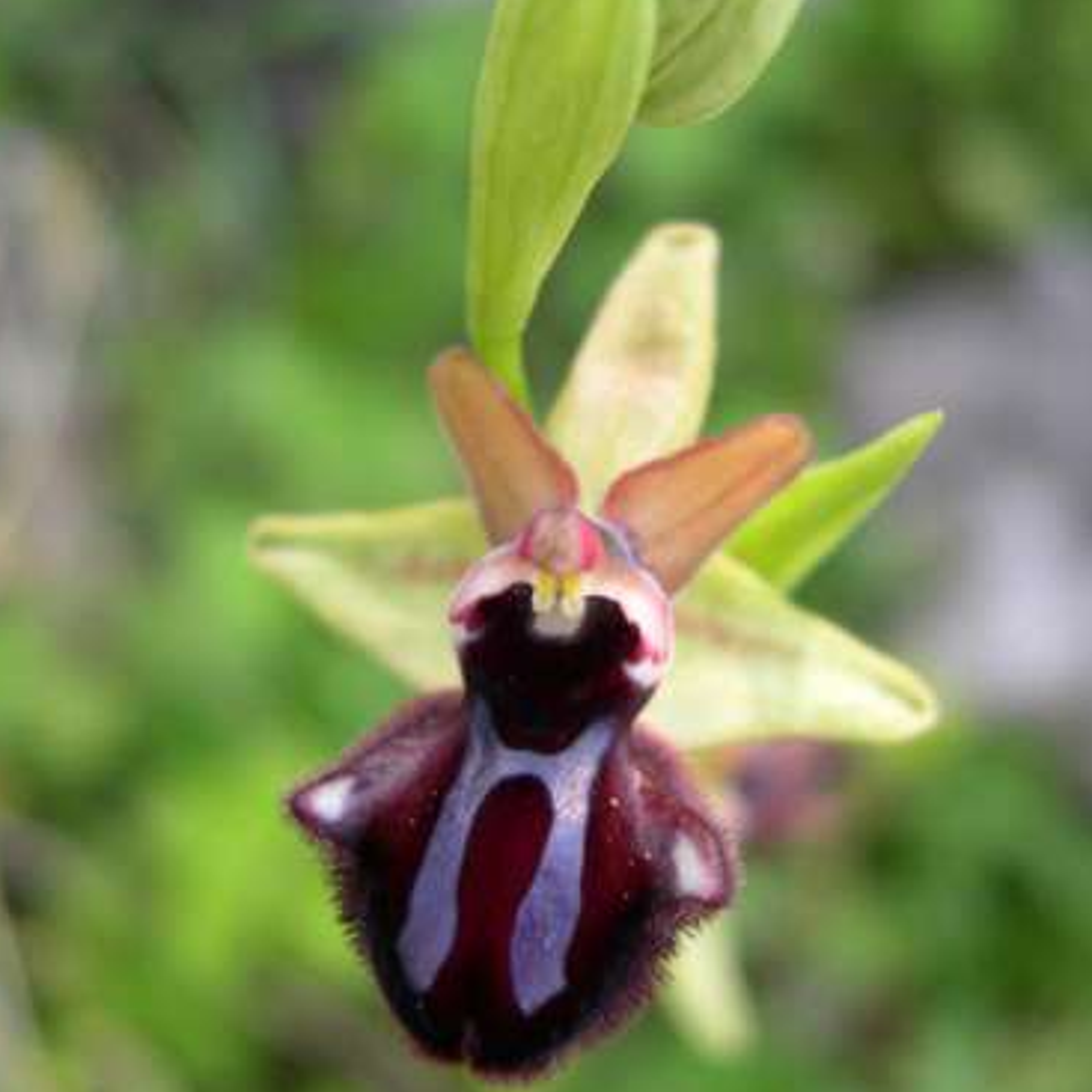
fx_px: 1749
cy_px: 543
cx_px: 559
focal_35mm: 49
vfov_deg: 34.7
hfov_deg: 34.7
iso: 100
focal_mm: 8
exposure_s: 1/134
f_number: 2.8
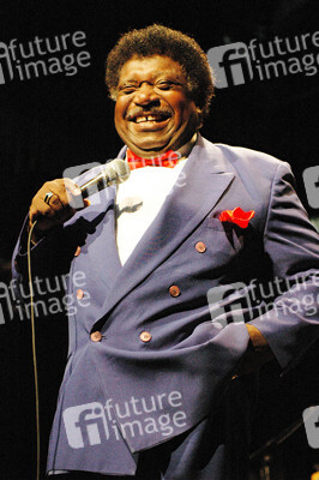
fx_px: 1118
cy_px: 240
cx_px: 160
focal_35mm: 84
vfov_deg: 24.2
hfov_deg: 16.2
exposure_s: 1/200
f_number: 2.8
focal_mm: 56
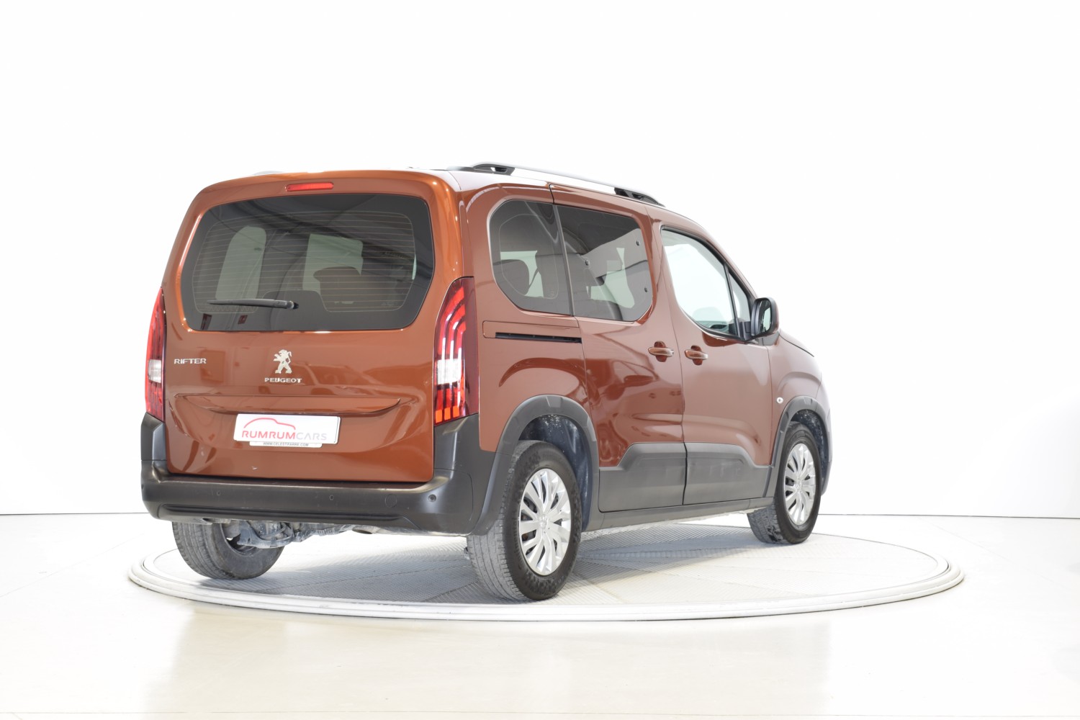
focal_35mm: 63
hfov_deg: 31.9
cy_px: 360
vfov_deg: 21.6
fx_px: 1890
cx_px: 540
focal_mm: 42
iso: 100
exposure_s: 1/2
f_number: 10
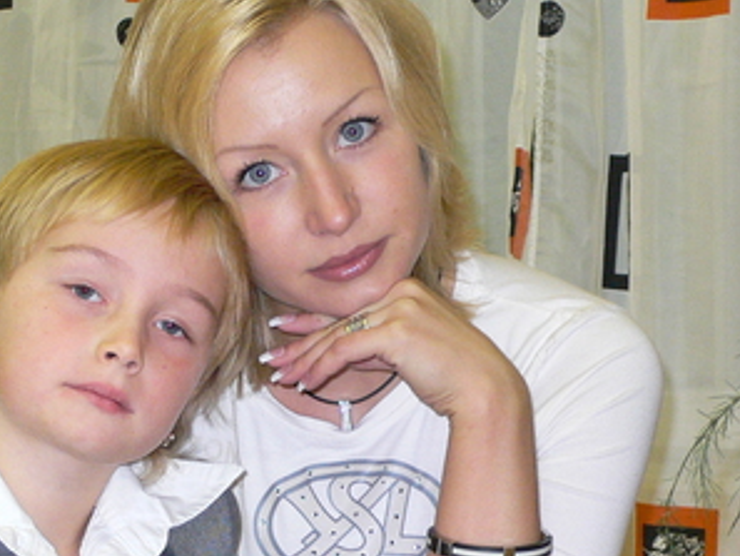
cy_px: 347
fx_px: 3080
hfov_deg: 13.7
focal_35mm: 144
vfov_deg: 10.3
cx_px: 184
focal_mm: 12.5
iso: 160
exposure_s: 1/30
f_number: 3.6
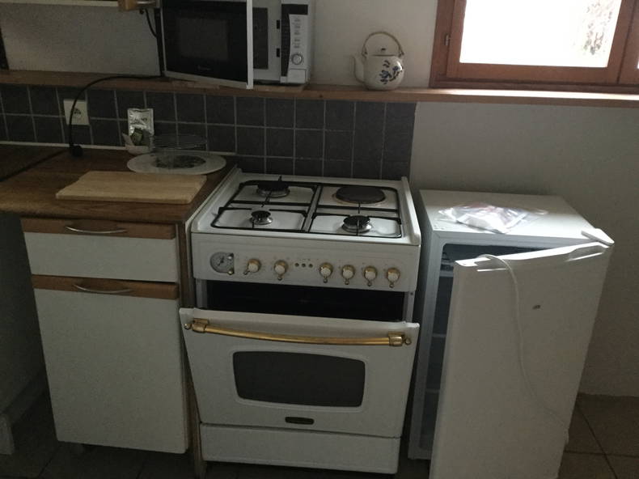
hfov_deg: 58.4
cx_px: 320
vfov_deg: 45.4
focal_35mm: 31
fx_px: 572
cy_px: 240
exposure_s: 1/17
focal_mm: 3.3
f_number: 2.4
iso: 400
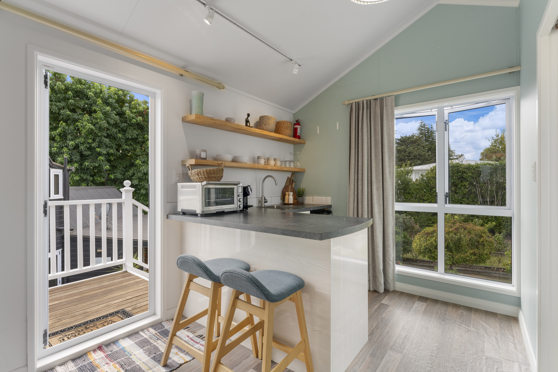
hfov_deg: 92.6
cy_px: 186
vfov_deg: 69.8
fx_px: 267
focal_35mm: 17
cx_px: 279
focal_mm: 17.2
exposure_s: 1/80
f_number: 8
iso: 640
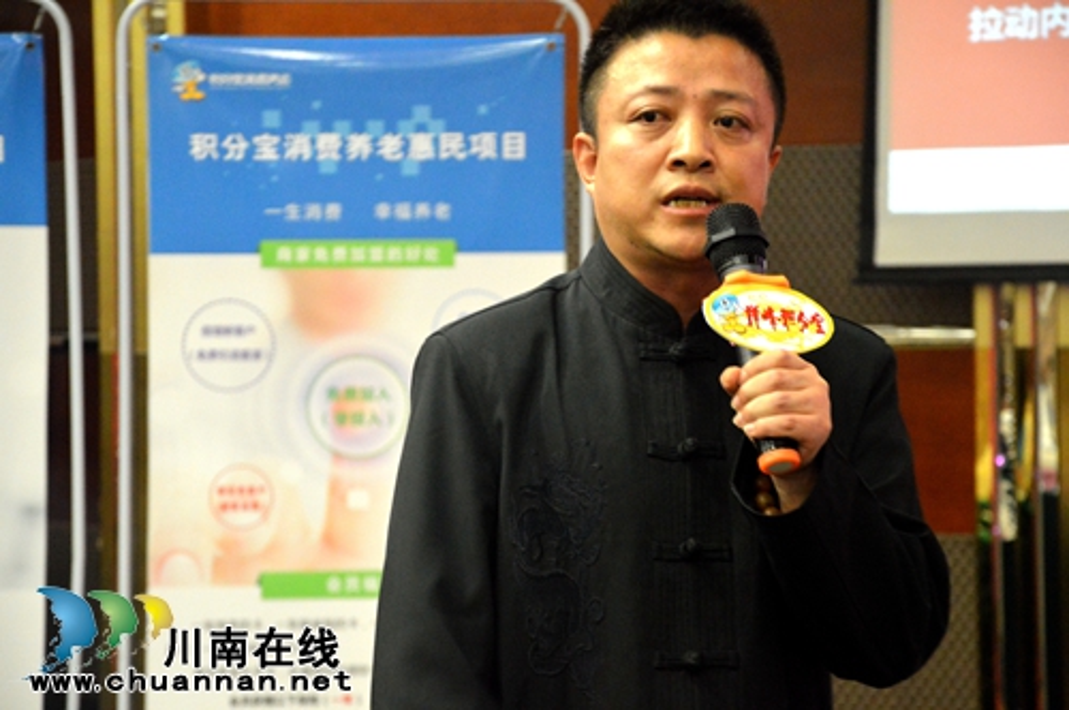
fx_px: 4092
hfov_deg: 14.9
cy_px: 355
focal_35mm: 138
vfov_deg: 9.9
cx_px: 534
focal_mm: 92
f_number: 5.6
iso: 3200
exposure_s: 1/25
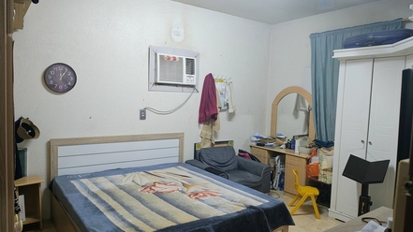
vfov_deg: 44.4
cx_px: 207
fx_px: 285
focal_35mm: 26
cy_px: 120
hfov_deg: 71.9
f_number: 1.6
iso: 1400
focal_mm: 6.57
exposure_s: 1/120
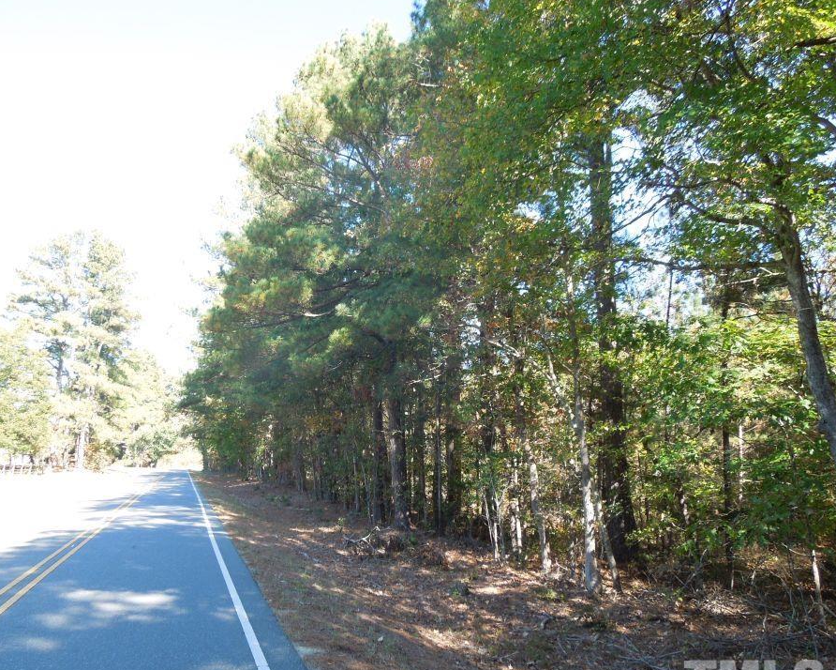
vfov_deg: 51.5
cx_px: 358
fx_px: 693
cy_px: 345
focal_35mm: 28
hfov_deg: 61.9
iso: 100
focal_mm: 4.5
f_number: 3.3
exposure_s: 1/100
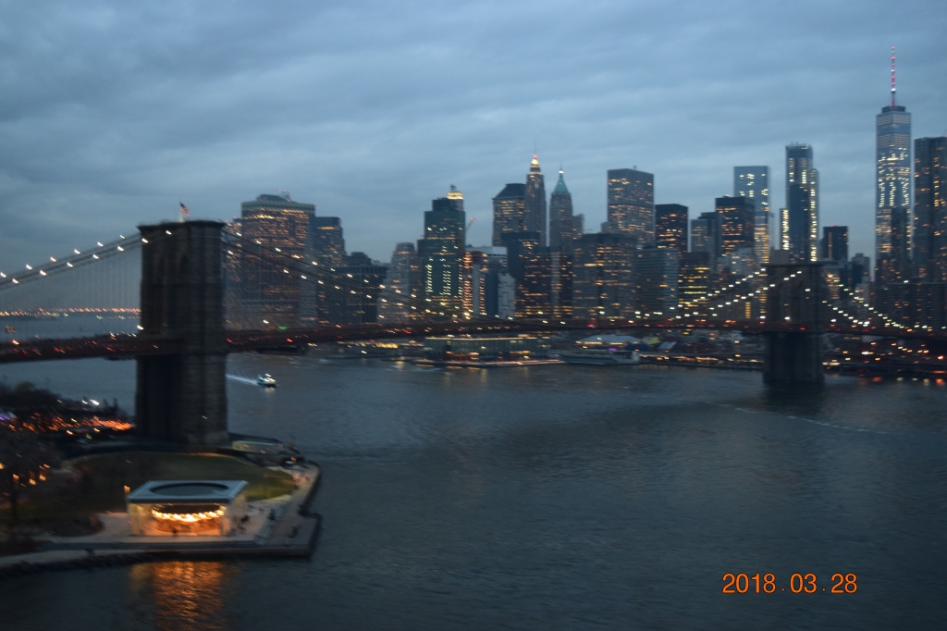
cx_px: 474
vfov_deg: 31.9
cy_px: 316
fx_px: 1104
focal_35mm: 42
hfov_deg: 46.4
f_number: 4.2
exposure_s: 1/30
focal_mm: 28
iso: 1600
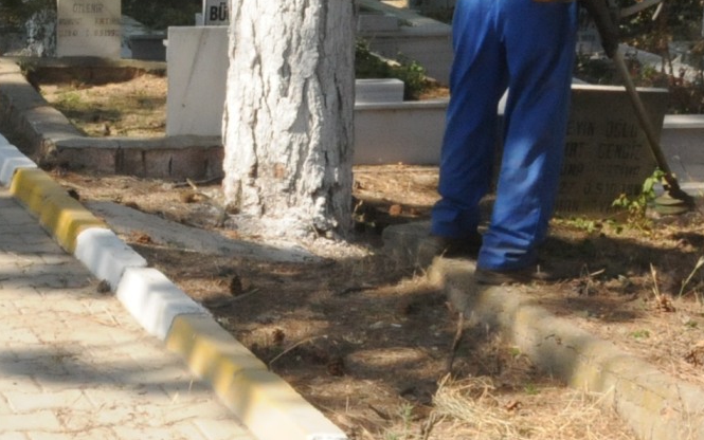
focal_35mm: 93
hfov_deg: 21.0
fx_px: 1785
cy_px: 48
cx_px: -100
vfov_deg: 13.9
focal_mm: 18
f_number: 22
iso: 1250
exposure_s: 1/250
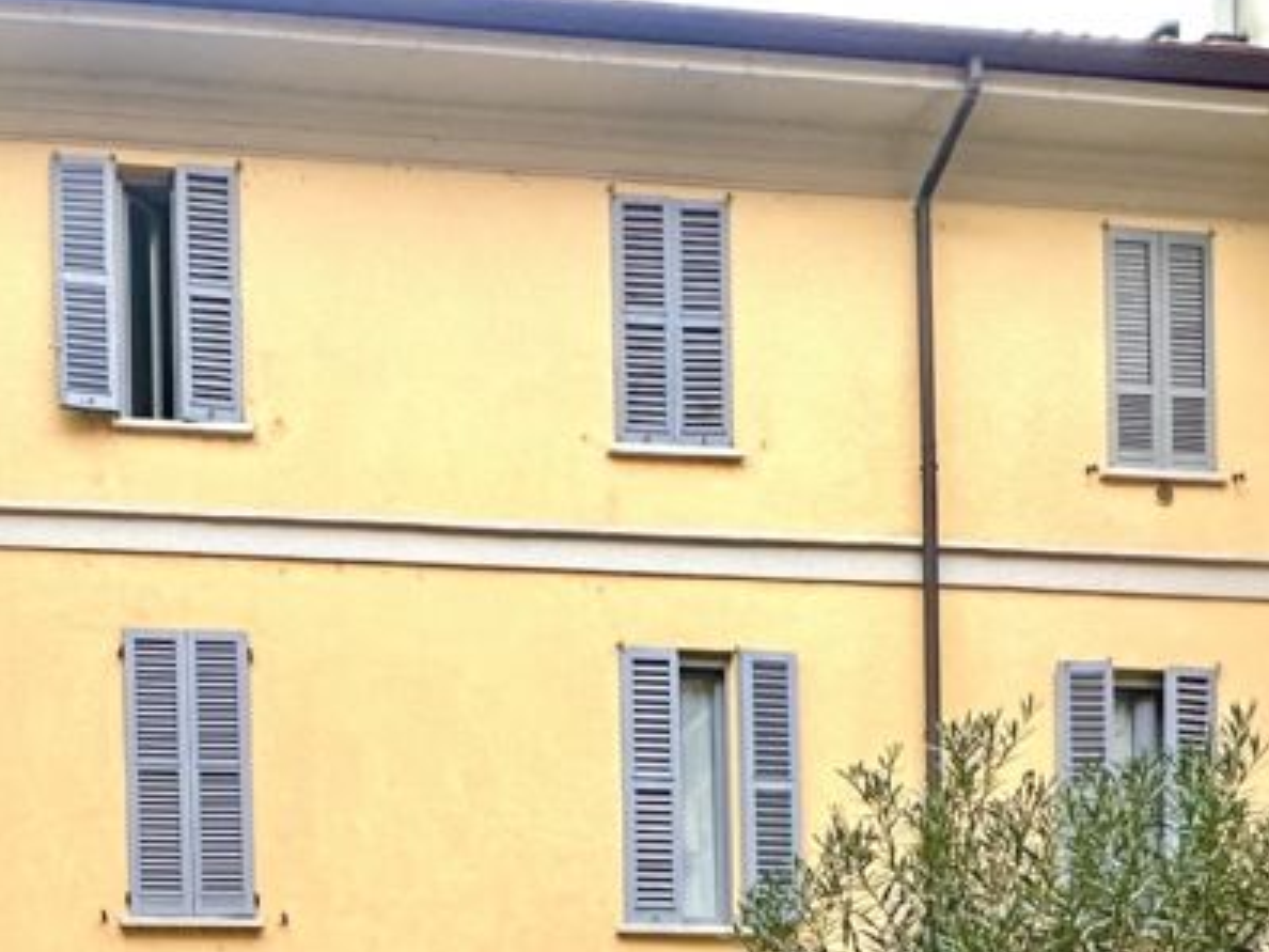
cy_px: 1447
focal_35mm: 46
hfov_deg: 38.5
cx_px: 131
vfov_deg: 24.3
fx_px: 1686
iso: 200
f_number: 2.2
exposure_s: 1/99
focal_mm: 2.22
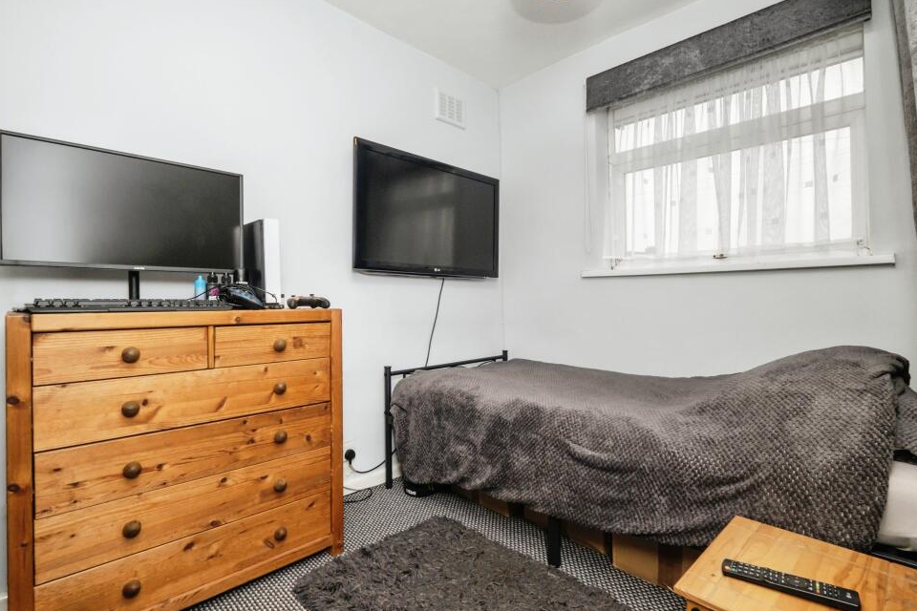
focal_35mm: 16
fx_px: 408
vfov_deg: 73.7
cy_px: 322
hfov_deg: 96.7
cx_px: 468
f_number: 7.1
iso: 800
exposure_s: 1/200
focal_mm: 10
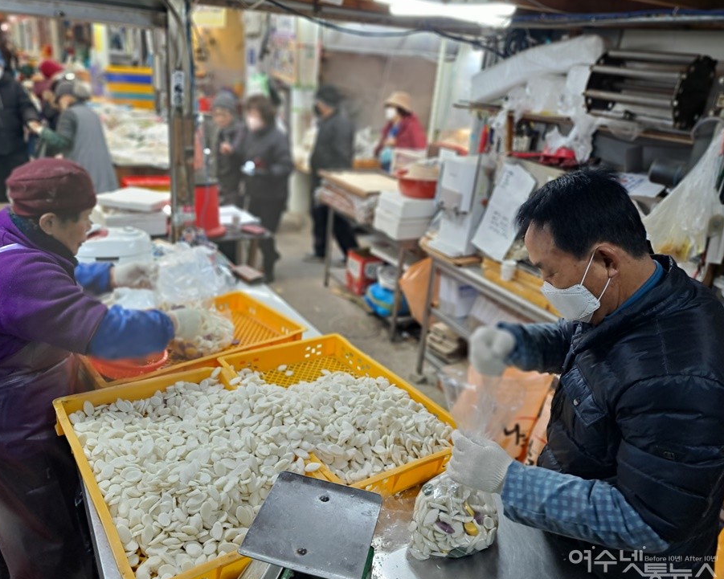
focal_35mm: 26
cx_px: 329
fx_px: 557
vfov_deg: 54.9
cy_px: 297
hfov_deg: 65.9
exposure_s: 1/60
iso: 64
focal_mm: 5.23
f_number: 1.8
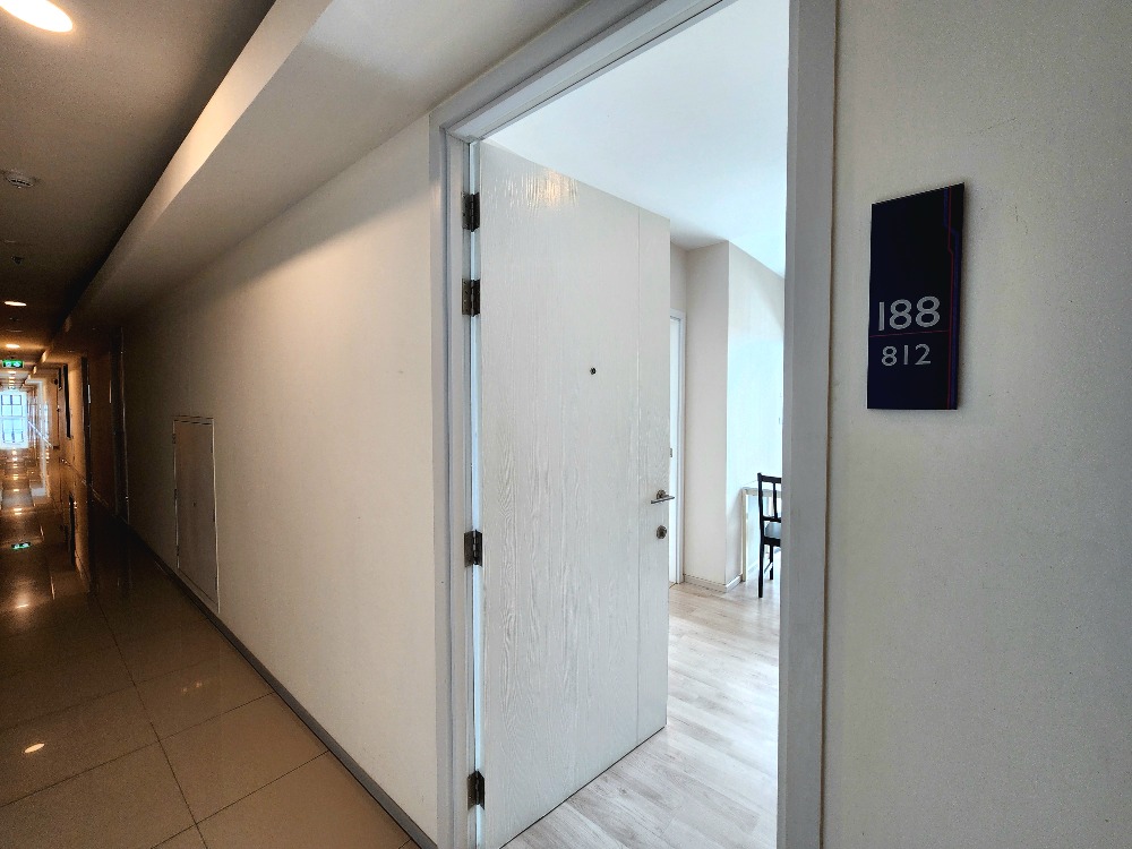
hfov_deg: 106.2
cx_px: 566
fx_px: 425
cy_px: 424
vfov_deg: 89.9
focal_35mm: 13
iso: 80
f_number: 2.2
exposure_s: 1/50
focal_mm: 2.2
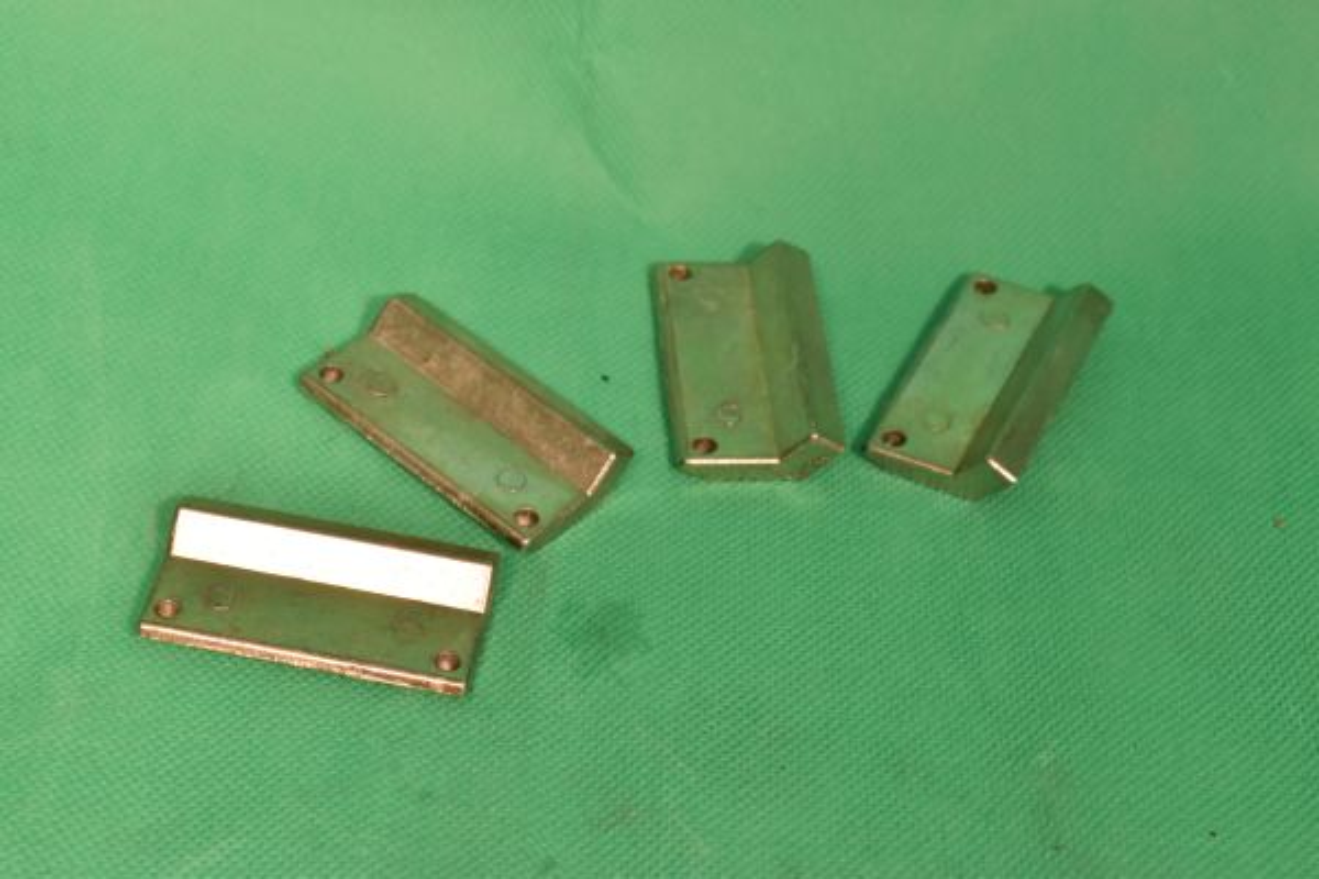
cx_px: 660
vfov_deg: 18.9
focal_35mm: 72
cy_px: 440
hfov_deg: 28.1
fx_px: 2638
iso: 720
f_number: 11
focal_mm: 48
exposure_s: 1/80
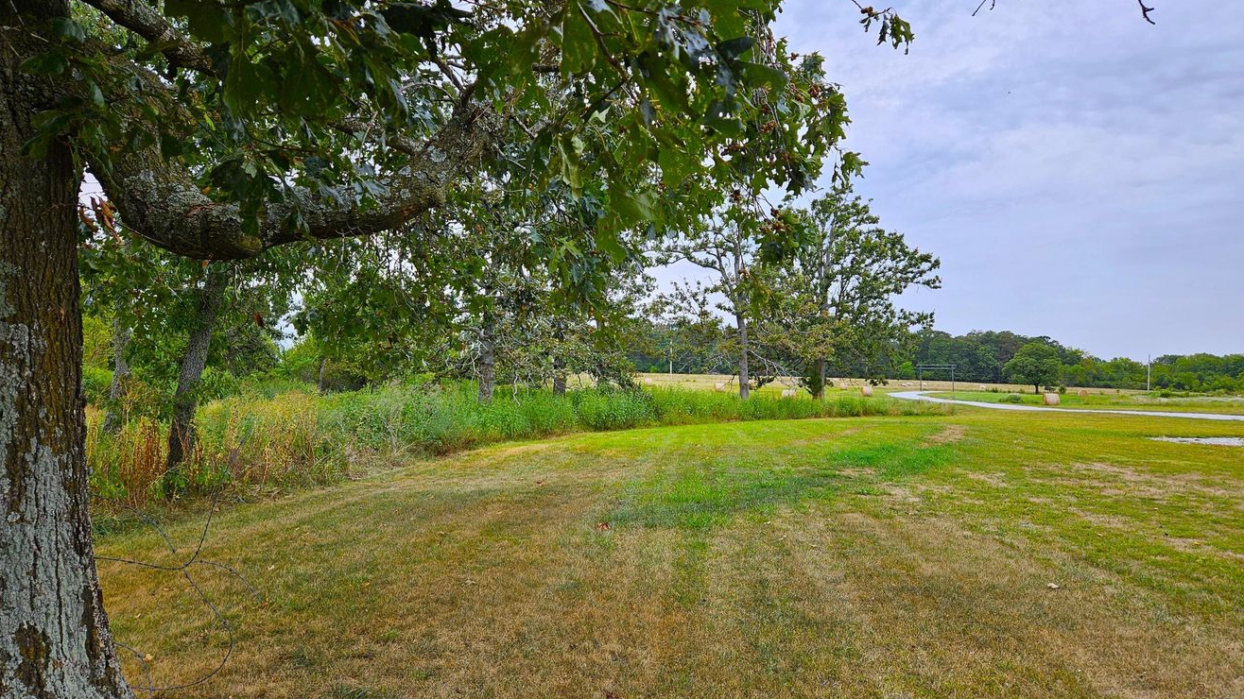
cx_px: 626
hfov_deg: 71.9
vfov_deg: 44.3
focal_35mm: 26
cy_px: 319
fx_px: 858
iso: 25
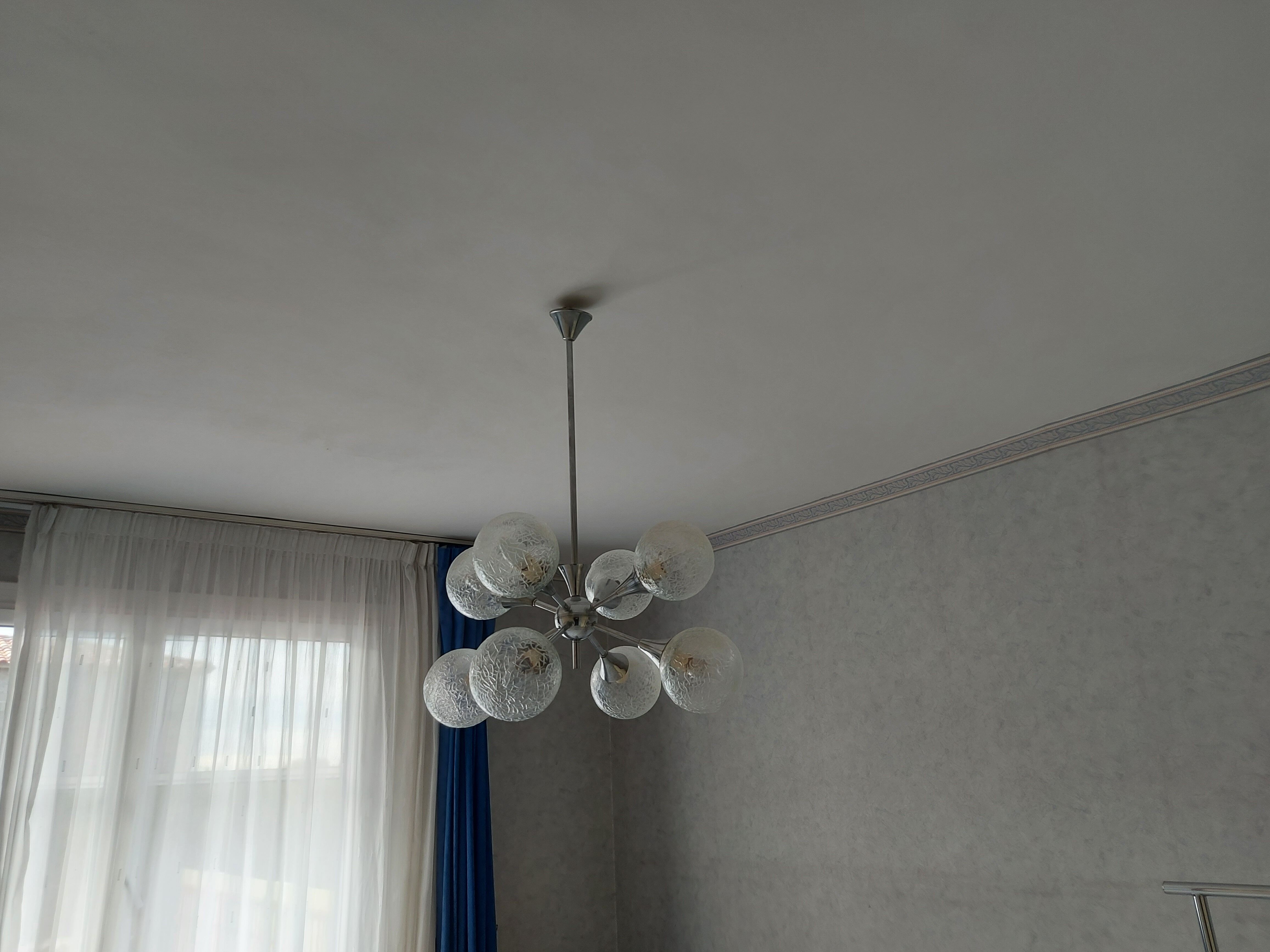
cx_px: 635
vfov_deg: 56.8
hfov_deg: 71.6
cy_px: 476
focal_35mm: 24
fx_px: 881
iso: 50
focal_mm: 5.23
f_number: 1.8
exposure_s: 1/50
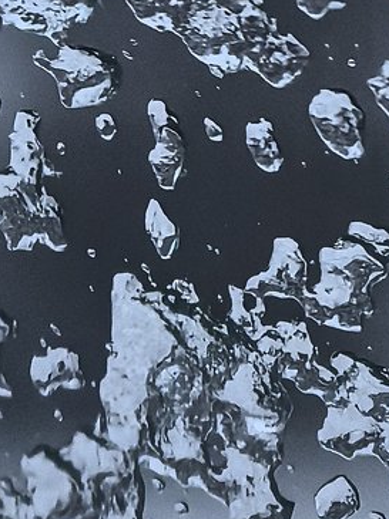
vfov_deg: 4.7
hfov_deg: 3.5
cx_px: 828
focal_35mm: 417
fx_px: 6259
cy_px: 783
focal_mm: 15
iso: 1000
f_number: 2.1
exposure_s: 1/234
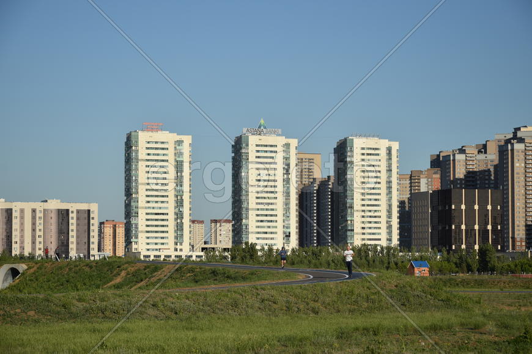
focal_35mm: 112
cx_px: 266
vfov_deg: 12.2
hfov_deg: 18.2
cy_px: 177
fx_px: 1662
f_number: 6.3
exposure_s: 1/640
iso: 100
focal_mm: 75
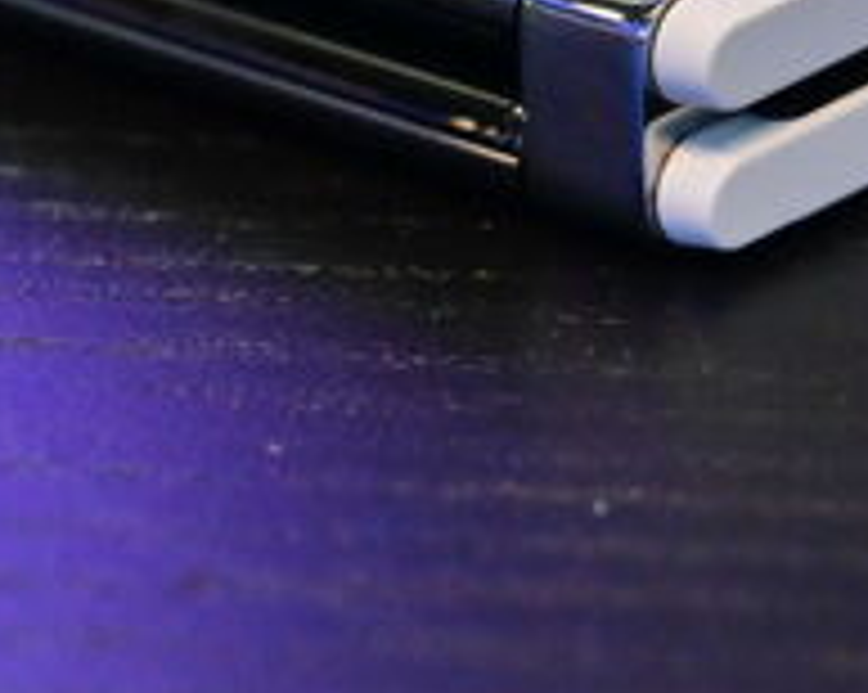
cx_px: 607
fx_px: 5749
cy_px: 214
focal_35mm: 224
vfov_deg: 6.9
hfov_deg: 8.6
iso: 2500
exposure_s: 1/80
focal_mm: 50
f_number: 6.3
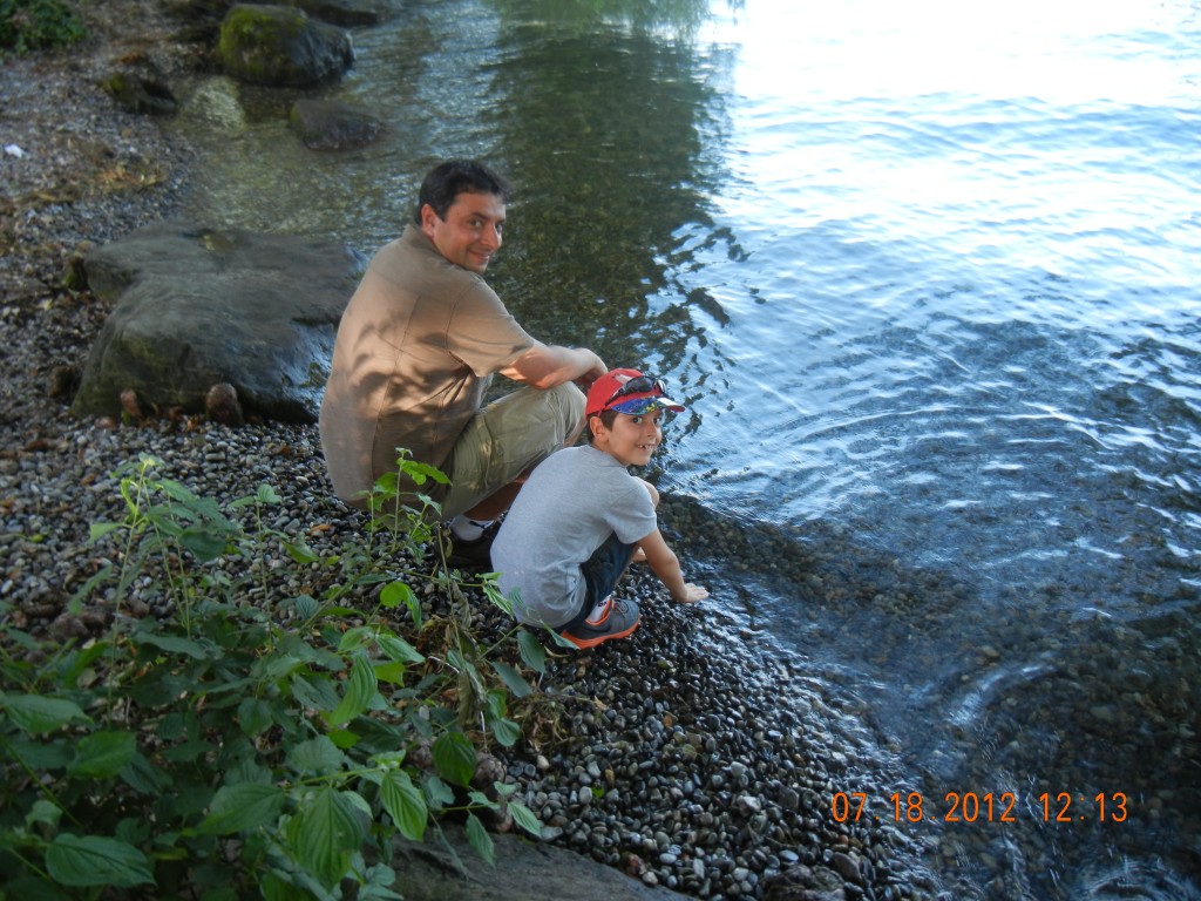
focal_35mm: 30
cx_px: 600
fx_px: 1041
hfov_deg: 60.0
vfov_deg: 46.8
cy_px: 450
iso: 163
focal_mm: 5.4
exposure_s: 1/55.8
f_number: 3.5
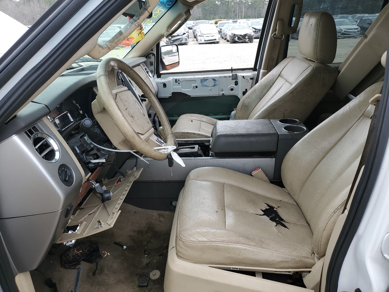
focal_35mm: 26
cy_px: 146
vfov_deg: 53.1
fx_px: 292
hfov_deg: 67.3
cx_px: 194
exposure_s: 1/303
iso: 50
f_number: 1.5
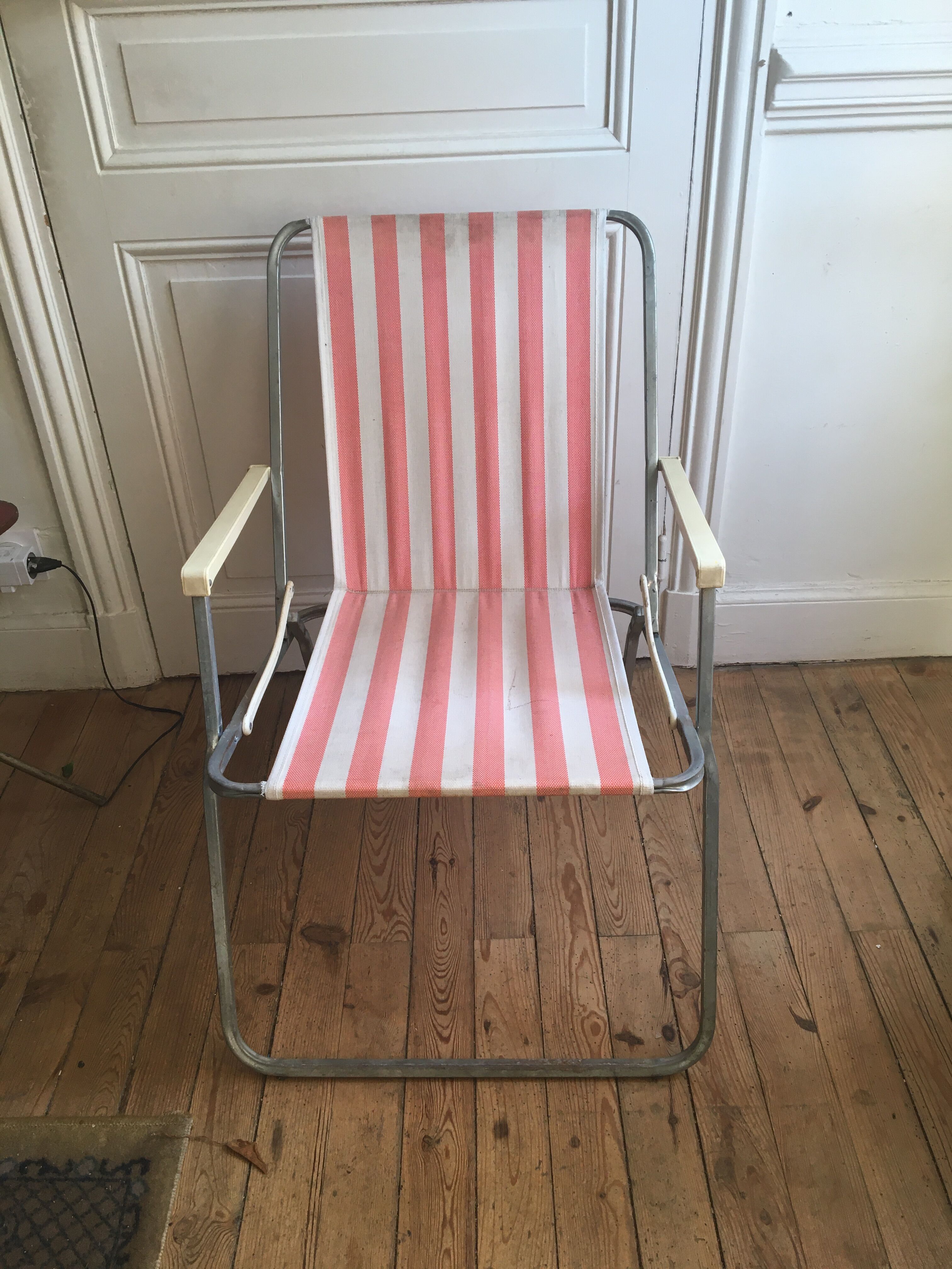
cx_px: 476
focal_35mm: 29
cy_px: 634
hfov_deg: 48.2
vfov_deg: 61.7
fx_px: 1063
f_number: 2.2
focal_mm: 4.15
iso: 25
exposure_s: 1/33
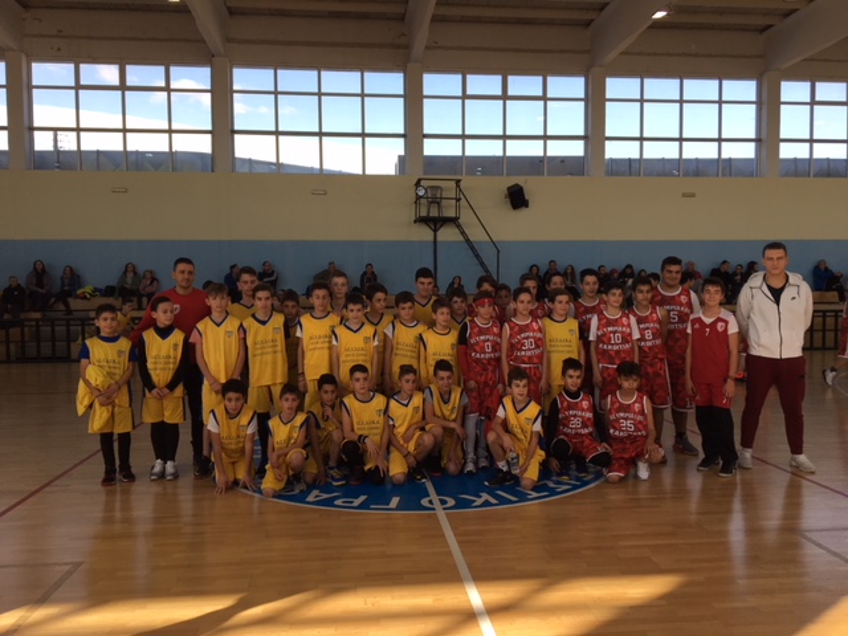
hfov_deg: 61.7
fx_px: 710
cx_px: 424
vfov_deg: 48.2
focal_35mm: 29
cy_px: 318
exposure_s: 1/265
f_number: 2.2
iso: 25
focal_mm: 4.15
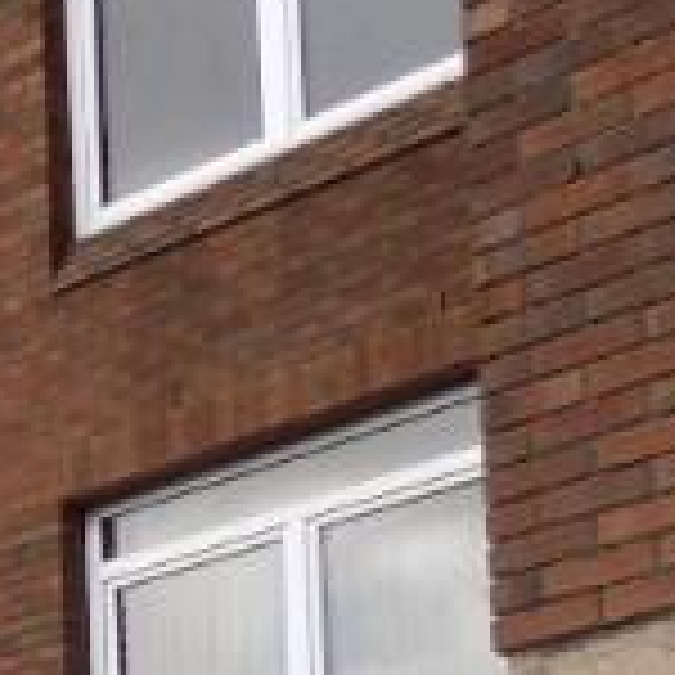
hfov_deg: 9.9
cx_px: -1274
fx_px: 3067
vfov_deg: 11.5
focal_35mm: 139
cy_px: 1264
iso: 80
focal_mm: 4
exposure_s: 1/500
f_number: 3.1
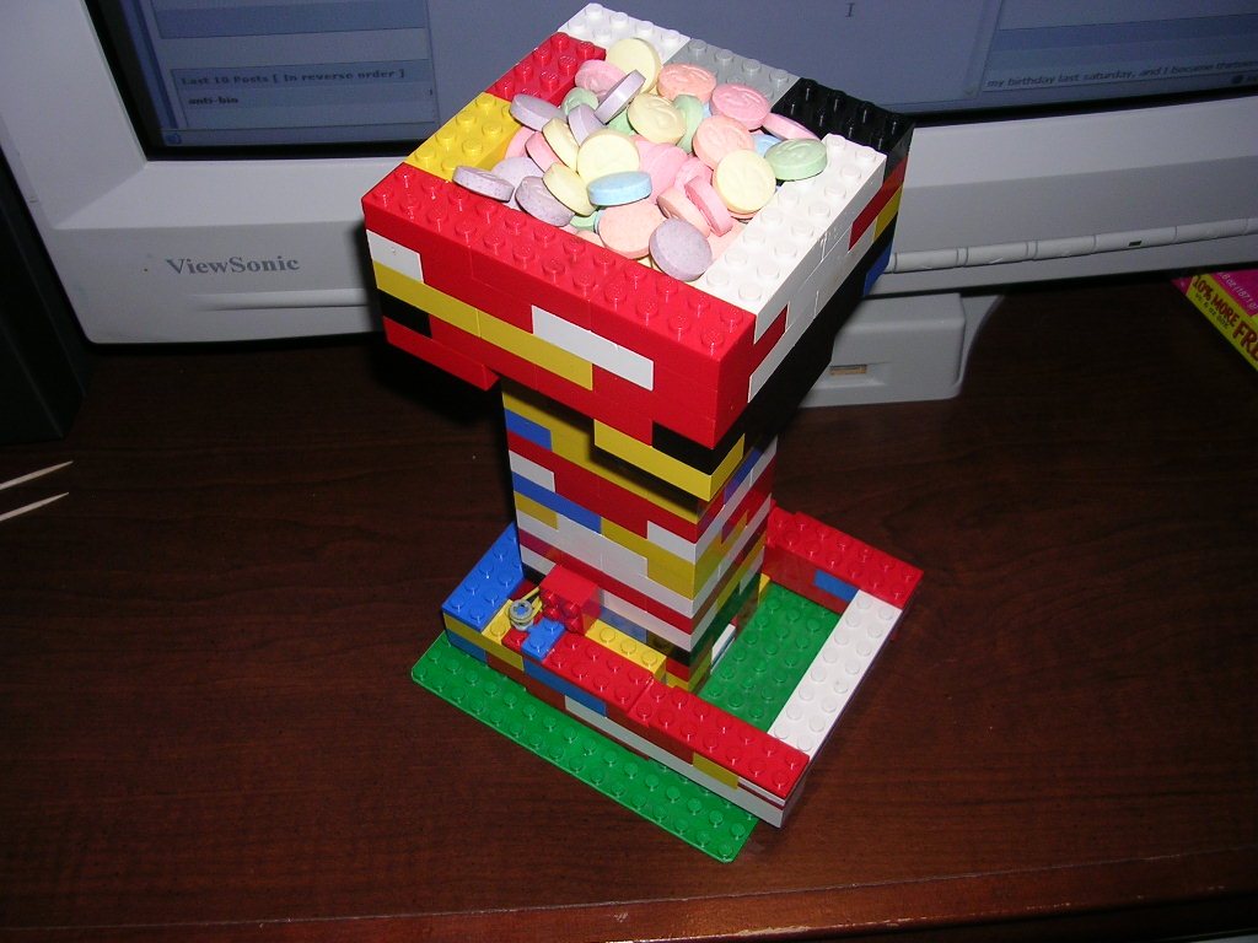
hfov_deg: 49.0
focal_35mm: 38
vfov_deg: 37.7
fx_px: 1381
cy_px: 472
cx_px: 629
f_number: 2.8
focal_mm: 5.8
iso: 50
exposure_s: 1/60.1
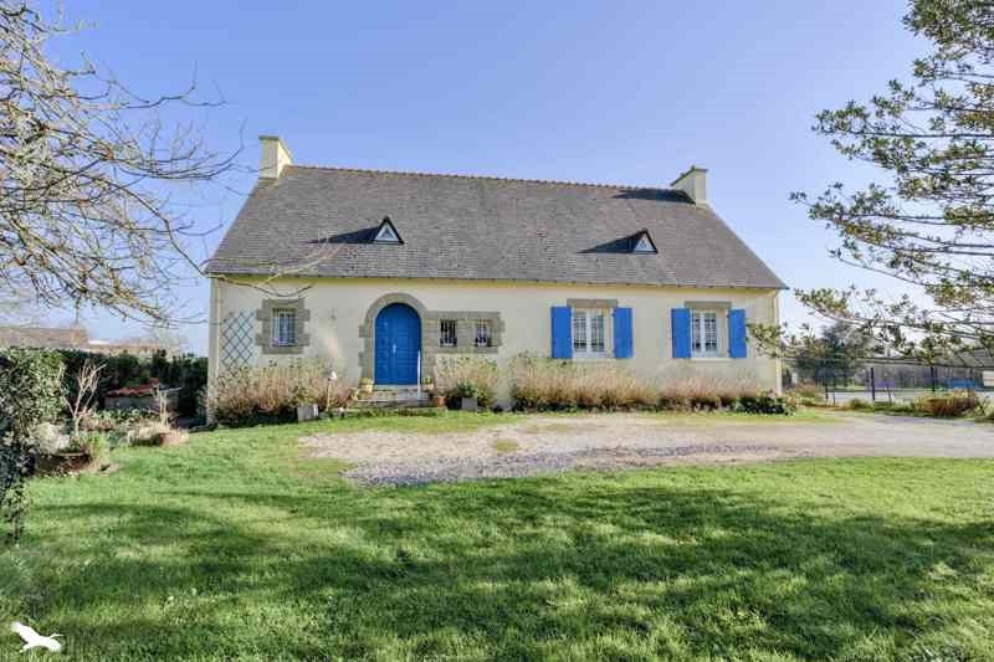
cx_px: 497
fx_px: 442
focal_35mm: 16
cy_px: 331
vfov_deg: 73.7
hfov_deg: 96.7
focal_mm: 16
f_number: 8
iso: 800
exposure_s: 1/4000
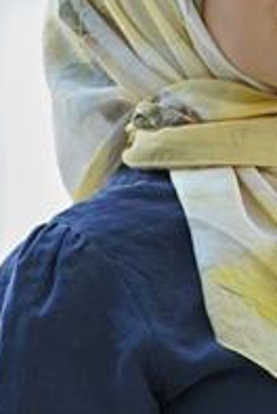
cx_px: 264
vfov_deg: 4.4
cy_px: 132
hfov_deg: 2.9
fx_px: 5417
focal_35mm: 471
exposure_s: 1/125
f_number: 5.6
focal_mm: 200
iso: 500
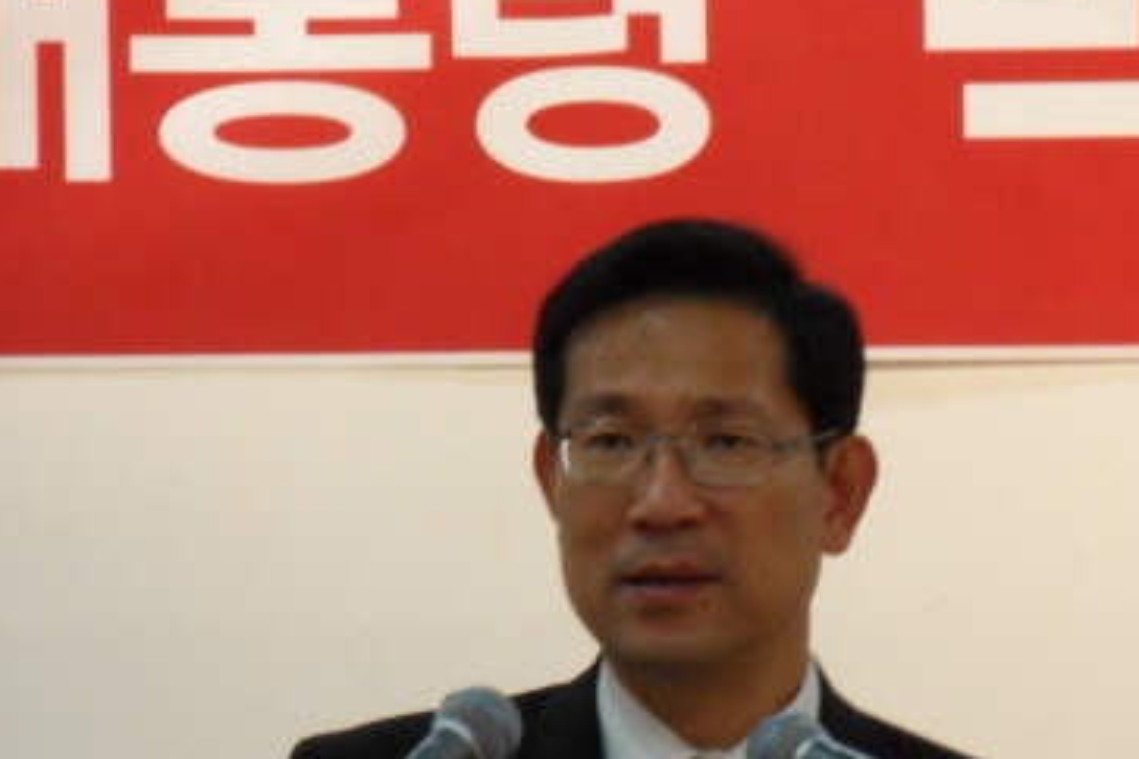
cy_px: 582
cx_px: 756
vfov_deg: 3.6
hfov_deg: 5.5
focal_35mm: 378
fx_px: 11959
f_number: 5.8
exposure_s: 1/15
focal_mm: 42
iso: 400
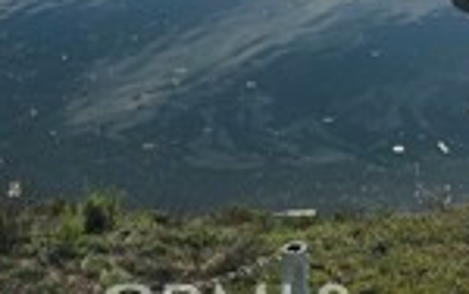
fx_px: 1330
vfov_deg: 10.8
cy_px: -394
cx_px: 363
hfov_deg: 19.8
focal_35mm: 104
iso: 12
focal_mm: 6.3
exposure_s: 1/1910
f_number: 1.7
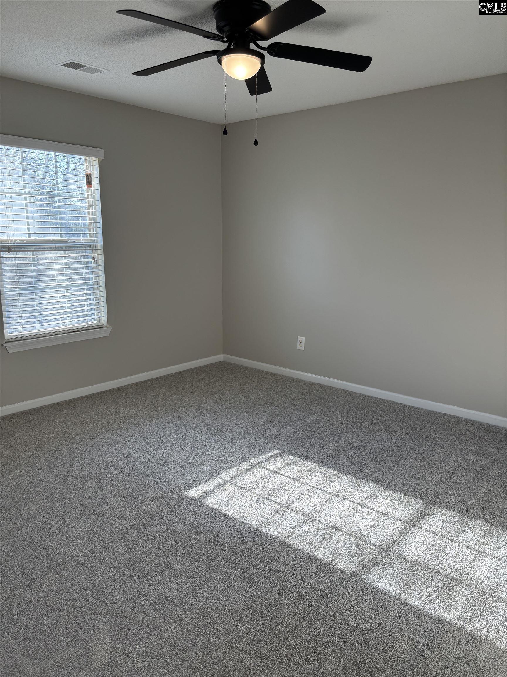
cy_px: 338
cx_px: 254
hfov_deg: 53.1
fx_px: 508
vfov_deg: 67.3
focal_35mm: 26
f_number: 1.6
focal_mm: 5.96
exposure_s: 1/131
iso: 50
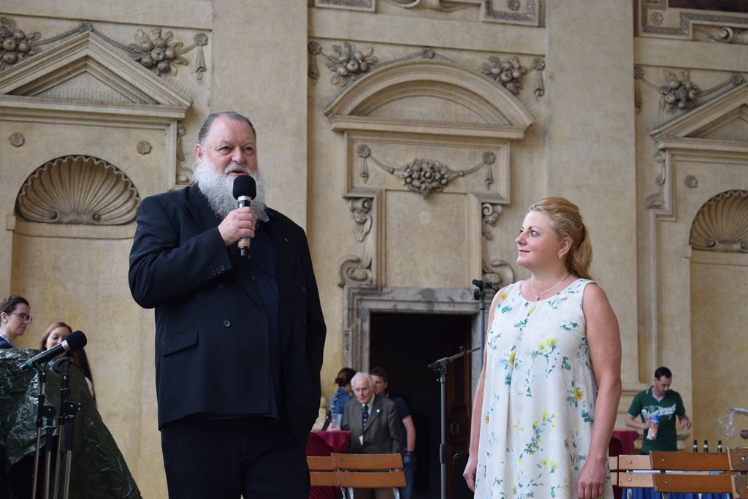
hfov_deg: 24.6
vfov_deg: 16.6
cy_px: 250
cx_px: 374
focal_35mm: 82
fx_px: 1714
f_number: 6.3
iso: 400
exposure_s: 1/160
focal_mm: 55
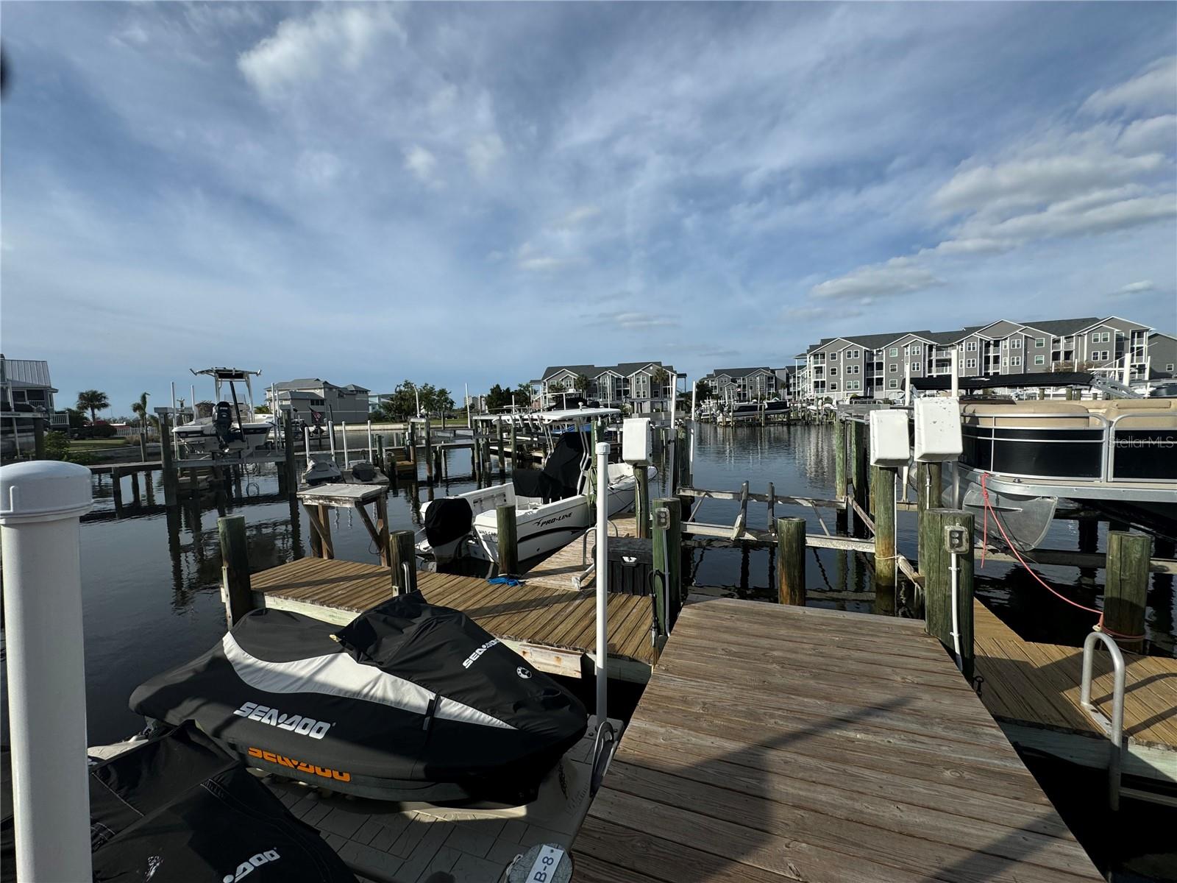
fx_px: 476
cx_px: 588
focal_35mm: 14
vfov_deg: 85.7
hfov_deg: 102.1
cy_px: 442
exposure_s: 1/2985
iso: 50
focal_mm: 2.22
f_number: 2.2
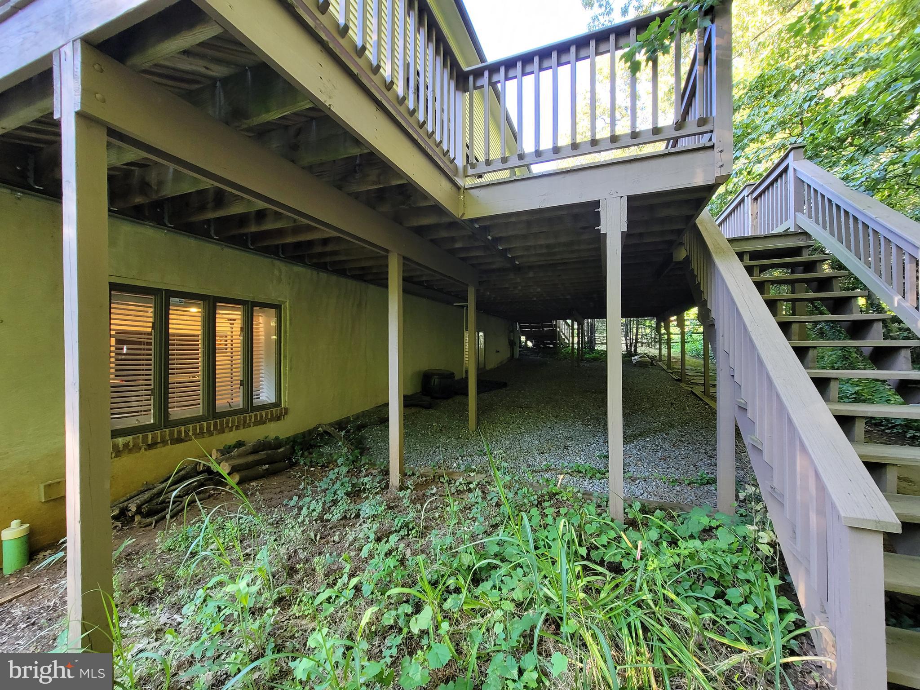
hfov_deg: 106.2
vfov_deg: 89.9
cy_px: 345
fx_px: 346
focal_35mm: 13
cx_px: 460
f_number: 2.2
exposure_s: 1/50
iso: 250
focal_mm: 2.2
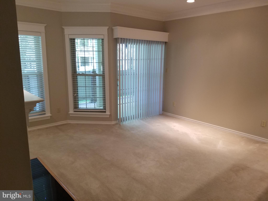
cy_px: 100
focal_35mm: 26
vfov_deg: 53.1
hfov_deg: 67.3
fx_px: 201
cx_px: 134
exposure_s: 1/30
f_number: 1.7
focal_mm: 4.3
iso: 200
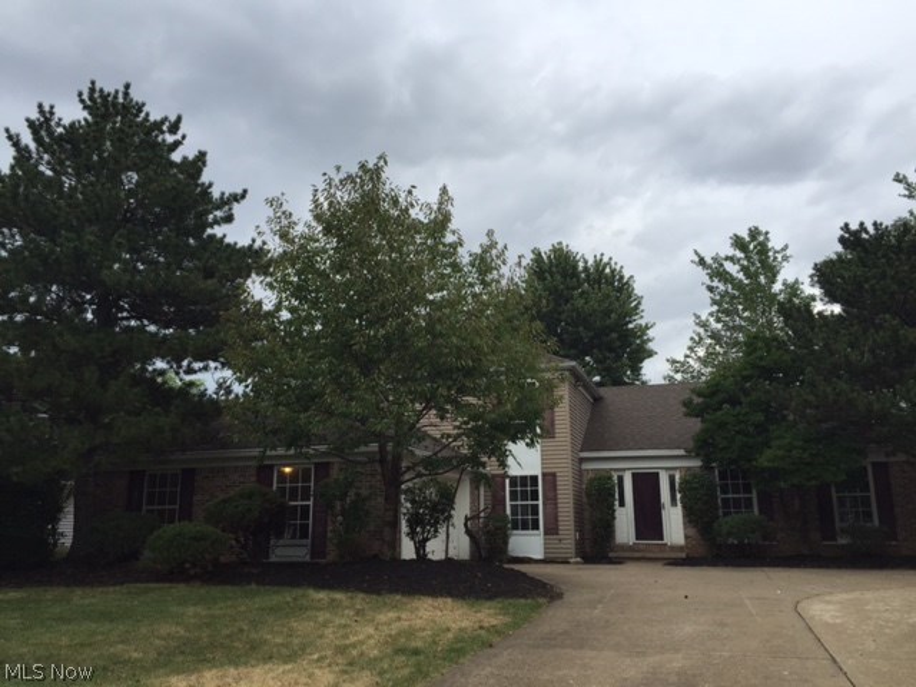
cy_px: 344
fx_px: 767
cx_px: 458
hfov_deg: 61.7
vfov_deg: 48.2
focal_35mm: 29
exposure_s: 1/471
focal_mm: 4.15
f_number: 2.2
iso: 32
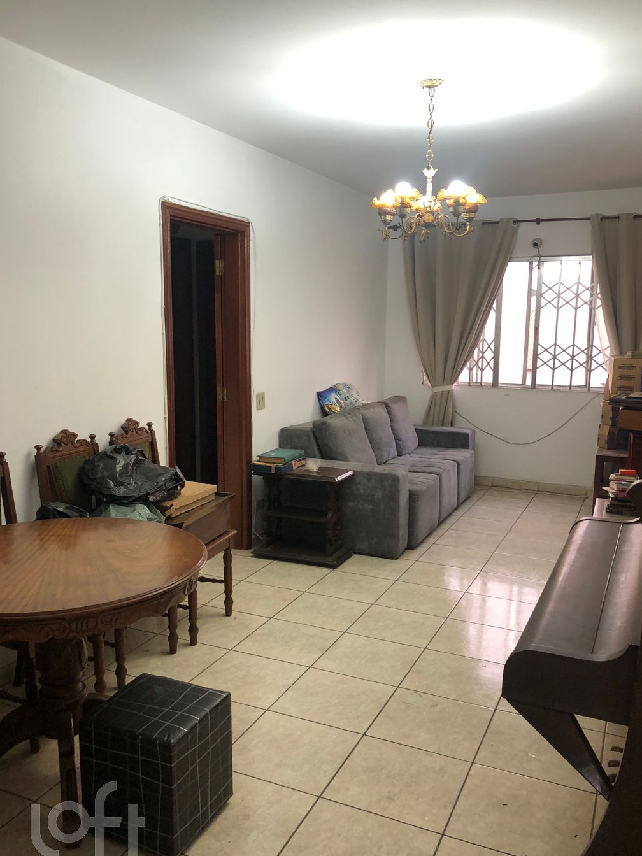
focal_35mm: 30
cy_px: 436
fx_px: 742
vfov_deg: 60.0
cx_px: 317
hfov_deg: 46.8
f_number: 1.8
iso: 32
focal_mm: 4
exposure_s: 1/24
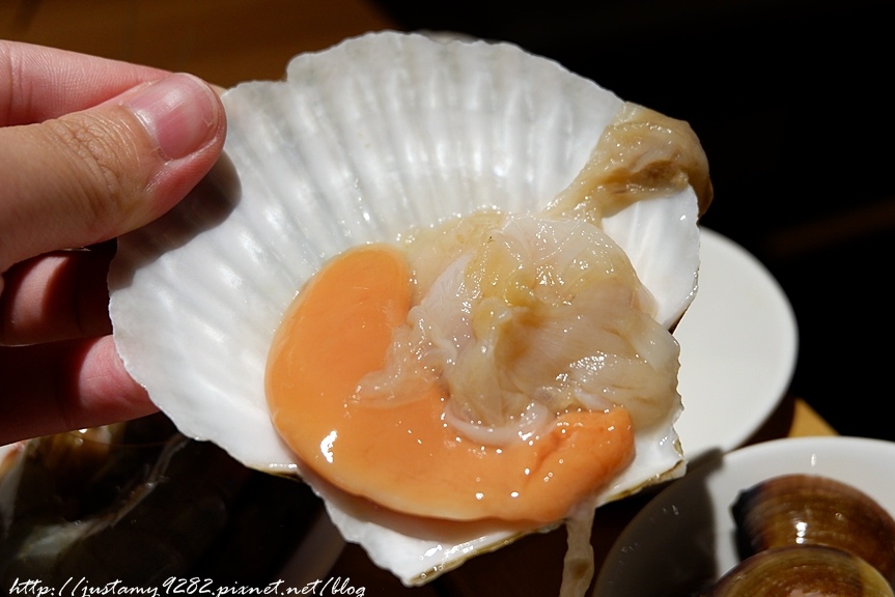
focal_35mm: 49
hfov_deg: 40.3
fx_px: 1219
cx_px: 439
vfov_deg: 27.5
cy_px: 310
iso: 1000
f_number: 4.7
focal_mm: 31
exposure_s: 1/70
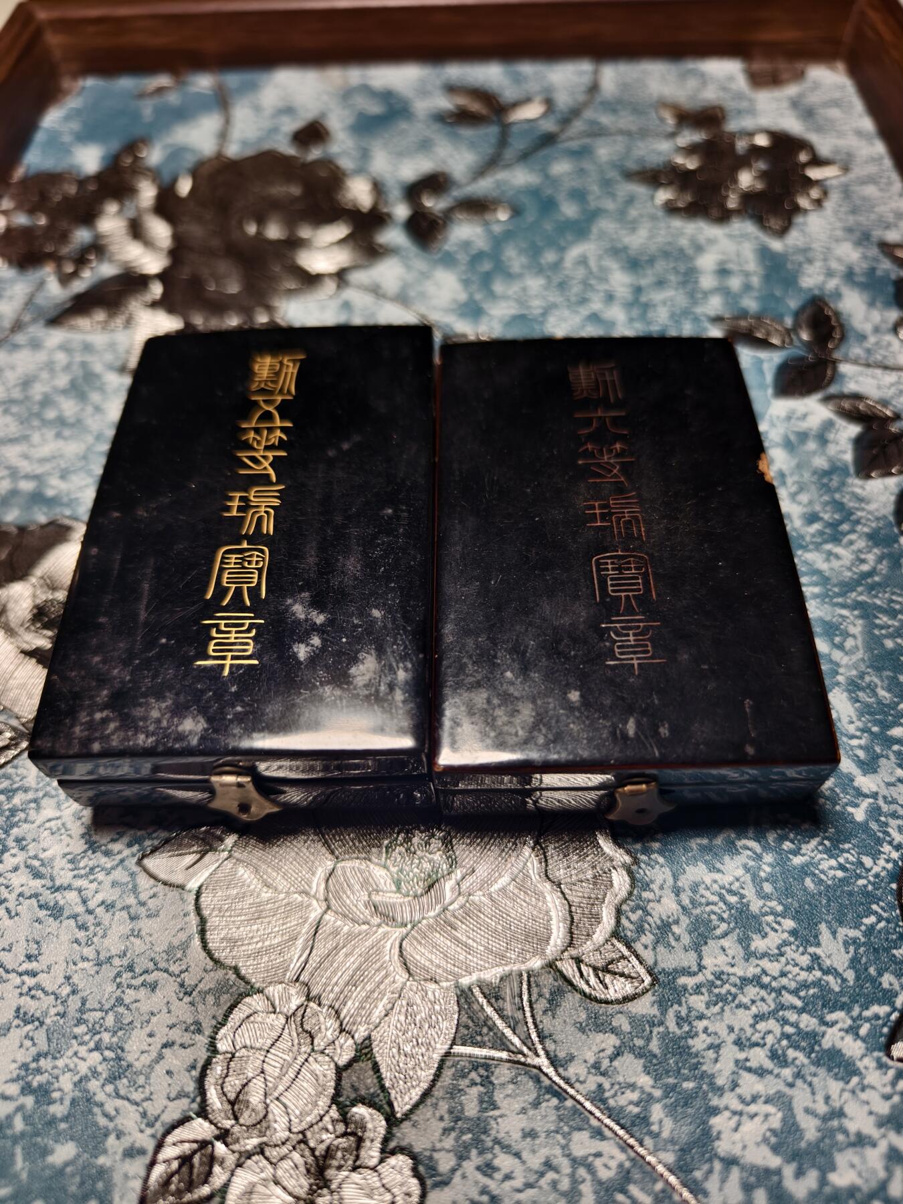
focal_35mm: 23
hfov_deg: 58.9
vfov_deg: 73.9
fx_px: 800
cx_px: 452
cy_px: 602
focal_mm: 8.67
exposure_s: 1/100
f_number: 1.75
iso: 51
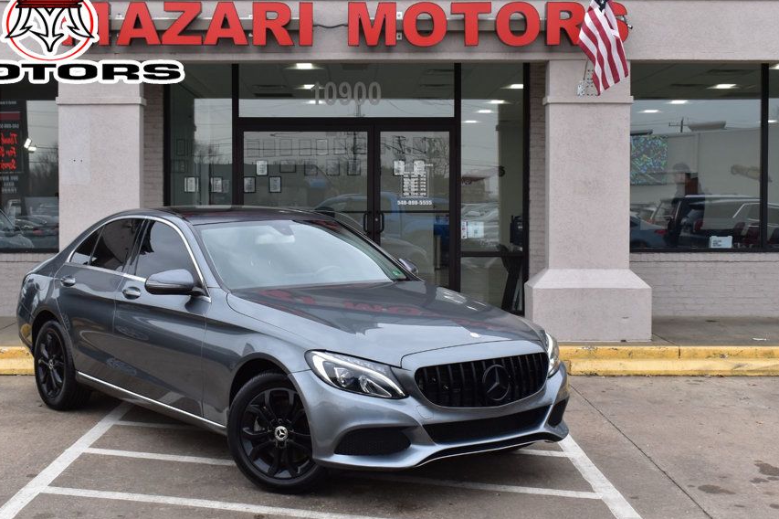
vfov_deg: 25.0
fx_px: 1168
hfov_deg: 36.8
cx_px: 340
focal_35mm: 54
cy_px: 249
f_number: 9
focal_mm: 30
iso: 400
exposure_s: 1/160
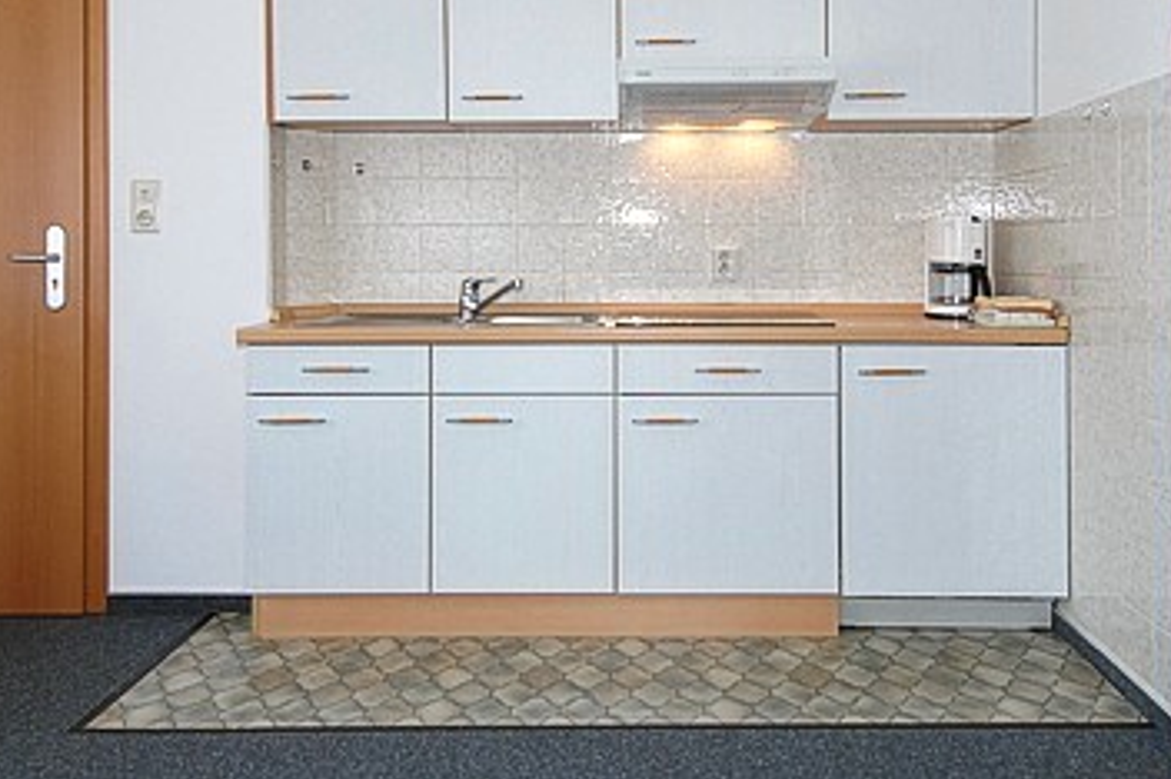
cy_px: 283
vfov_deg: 40.0
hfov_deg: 57.8
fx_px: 1061
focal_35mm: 33
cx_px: 619
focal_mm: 17
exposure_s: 1/80
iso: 400
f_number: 5.6
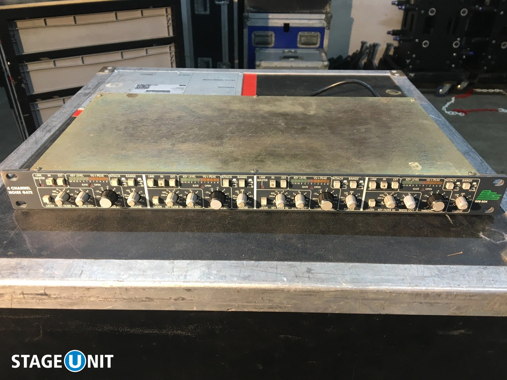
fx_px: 425
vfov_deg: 48.2
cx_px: 254
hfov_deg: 61.7
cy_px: 190
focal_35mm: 29
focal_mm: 4.15
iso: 100
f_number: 2.2
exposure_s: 1/33
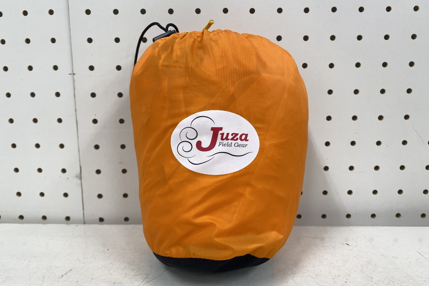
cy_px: 143
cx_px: 207
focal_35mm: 28
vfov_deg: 46.4
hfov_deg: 65.5
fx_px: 334
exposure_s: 1/100
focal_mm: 4.25
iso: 64
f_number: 1.8
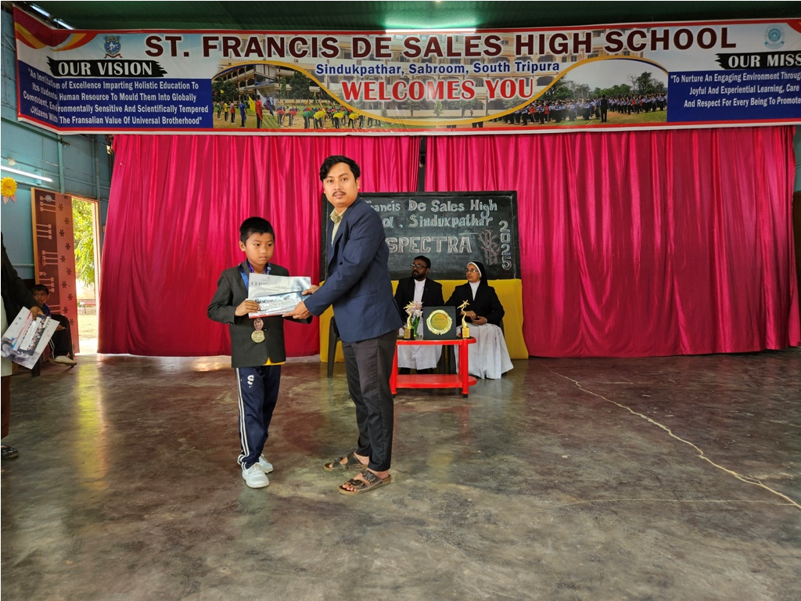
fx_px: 532
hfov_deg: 73.9
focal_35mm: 23
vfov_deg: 58.9
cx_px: 400
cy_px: 300
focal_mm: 5.4
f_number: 1.8
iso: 80
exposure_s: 1/100
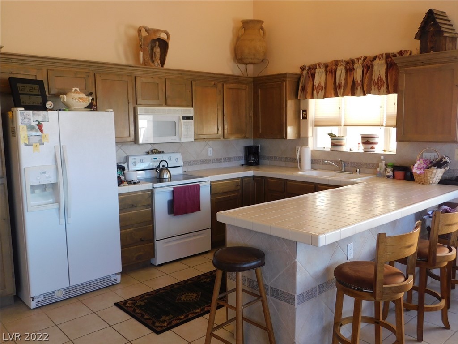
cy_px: 172
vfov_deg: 46.8
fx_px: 397
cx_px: 229
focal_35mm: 30
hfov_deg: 60.0
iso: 125
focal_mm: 5.3
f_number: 3.2
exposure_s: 1/40
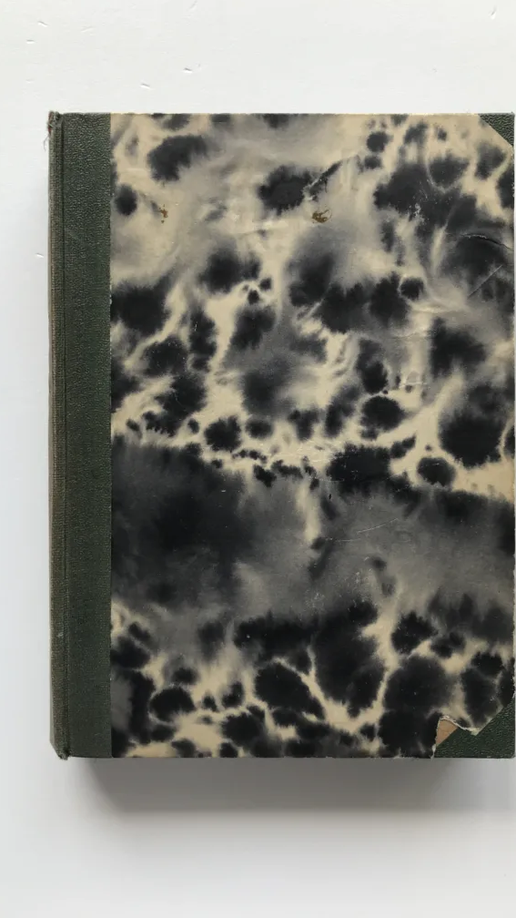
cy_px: 459
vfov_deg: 62.6
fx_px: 754
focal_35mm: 31
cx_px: 256
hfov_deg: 37.8
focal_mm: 3.99
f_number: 1.8
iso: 25
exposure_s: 1/100
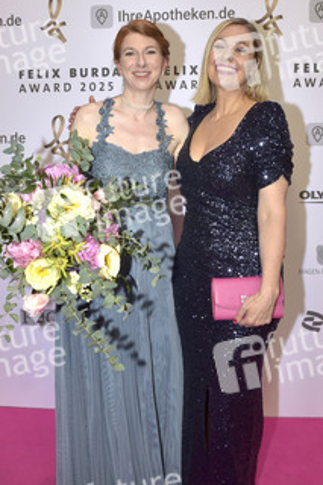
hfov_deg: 43.5
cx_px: 153
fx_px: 404
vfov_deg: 61.6
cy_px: 282
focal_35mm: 30
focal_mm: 24
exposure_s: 1/200
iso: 400
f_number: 5.6
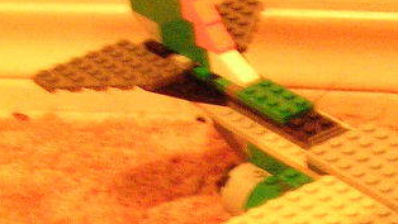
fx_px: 1425
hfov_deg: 15.3
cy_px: 306
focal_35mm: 135
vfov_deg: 8.8
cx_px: 482
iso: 200
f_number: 2.8
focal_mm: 5.8
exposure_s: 1/3.5
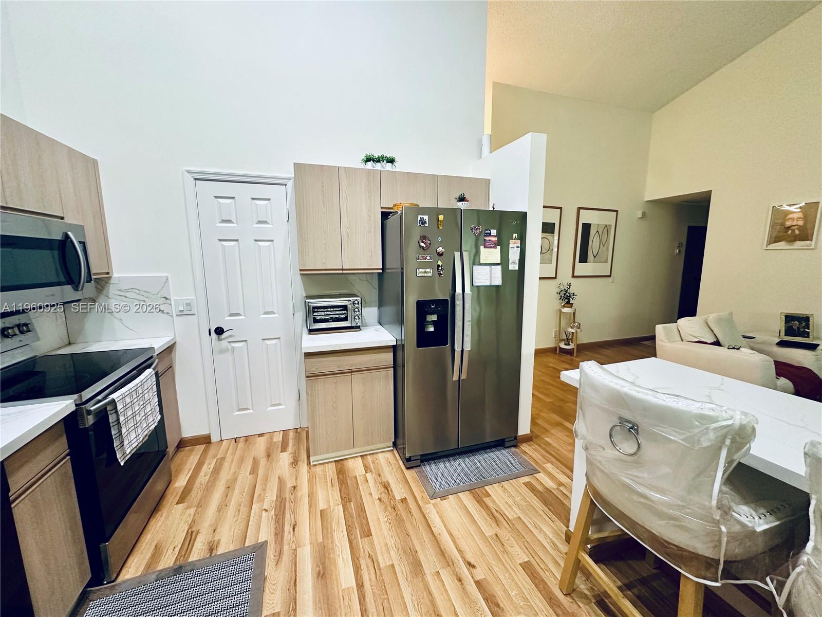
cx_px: 411
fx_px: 332
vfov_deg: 85.7
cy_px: 308
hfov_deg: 102.1
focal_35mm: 14
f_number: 2.2
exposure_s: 1/60
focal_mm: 2.22
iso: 320
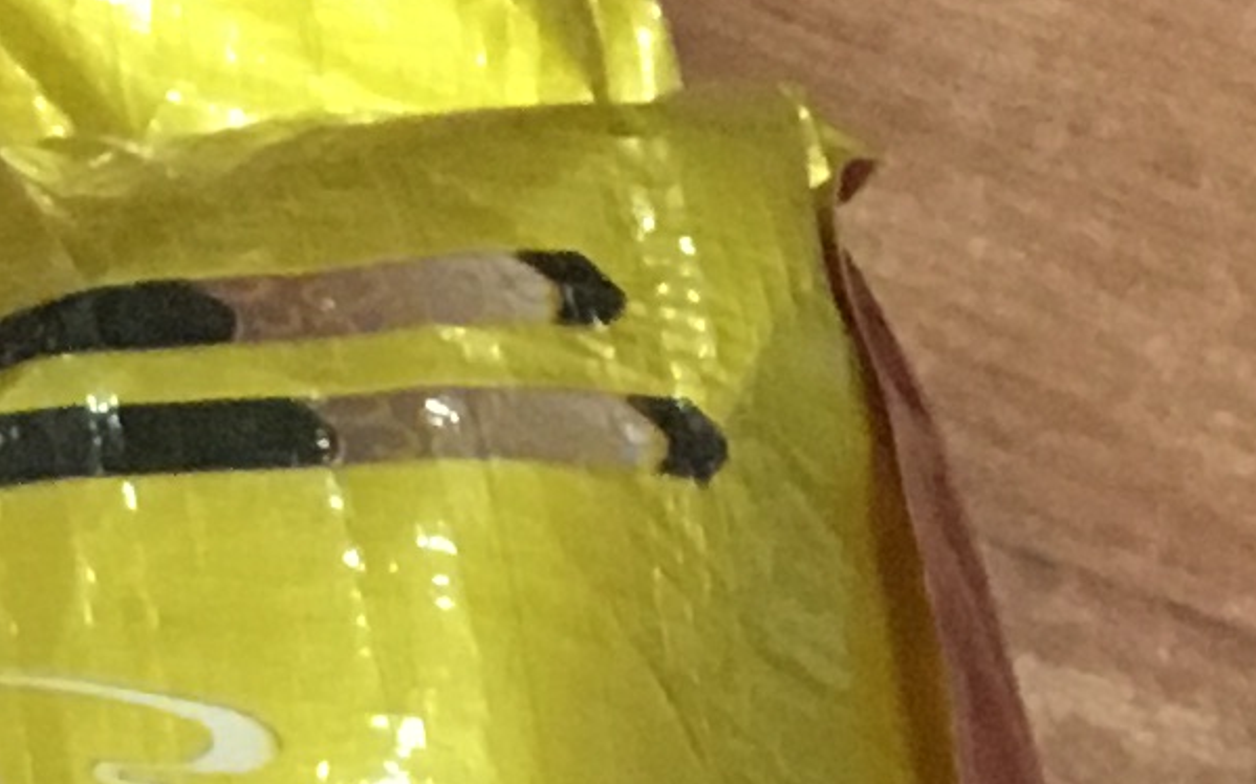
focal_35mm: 207
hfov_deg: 9.5
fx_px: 7084
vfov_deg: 5.1
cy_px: 3928
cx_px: -1162
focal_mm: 4.15
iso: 160
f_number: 2.2
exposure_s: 1/33
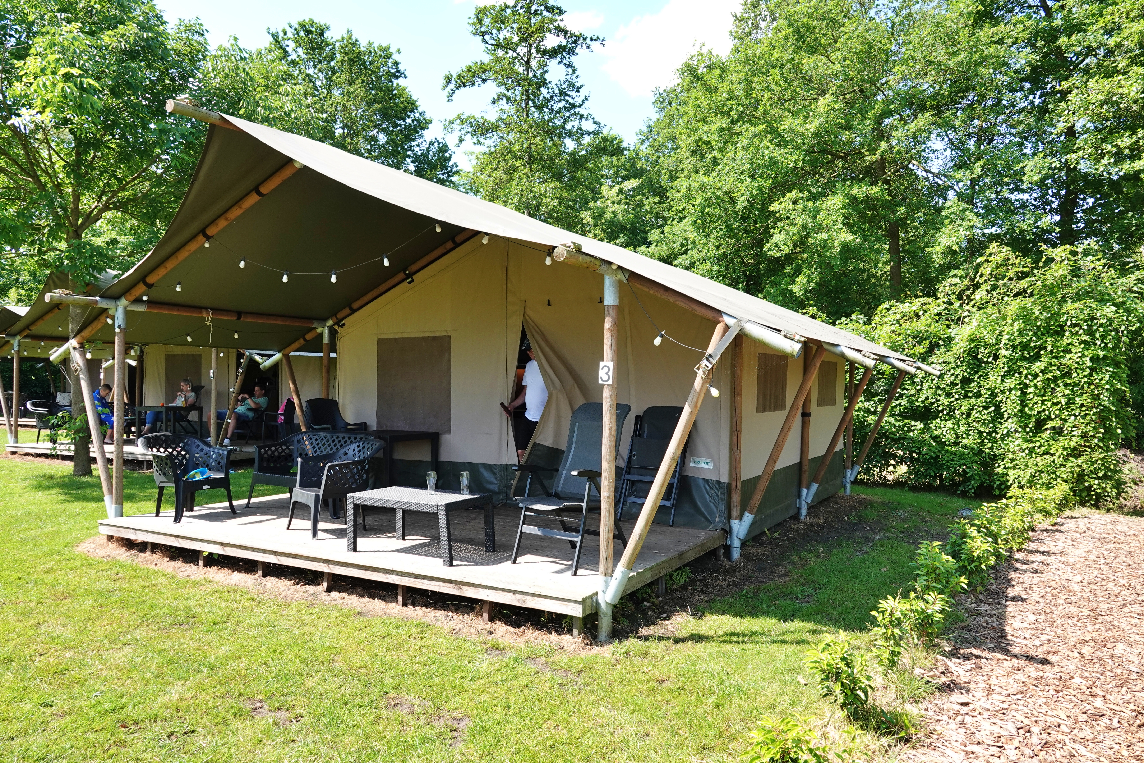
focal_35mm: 24
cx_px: 572
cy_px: 382
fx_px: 763
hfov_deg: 73.7
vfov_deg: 53.1
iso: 100
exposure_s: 1/160
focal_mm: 8.8
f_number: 4.5
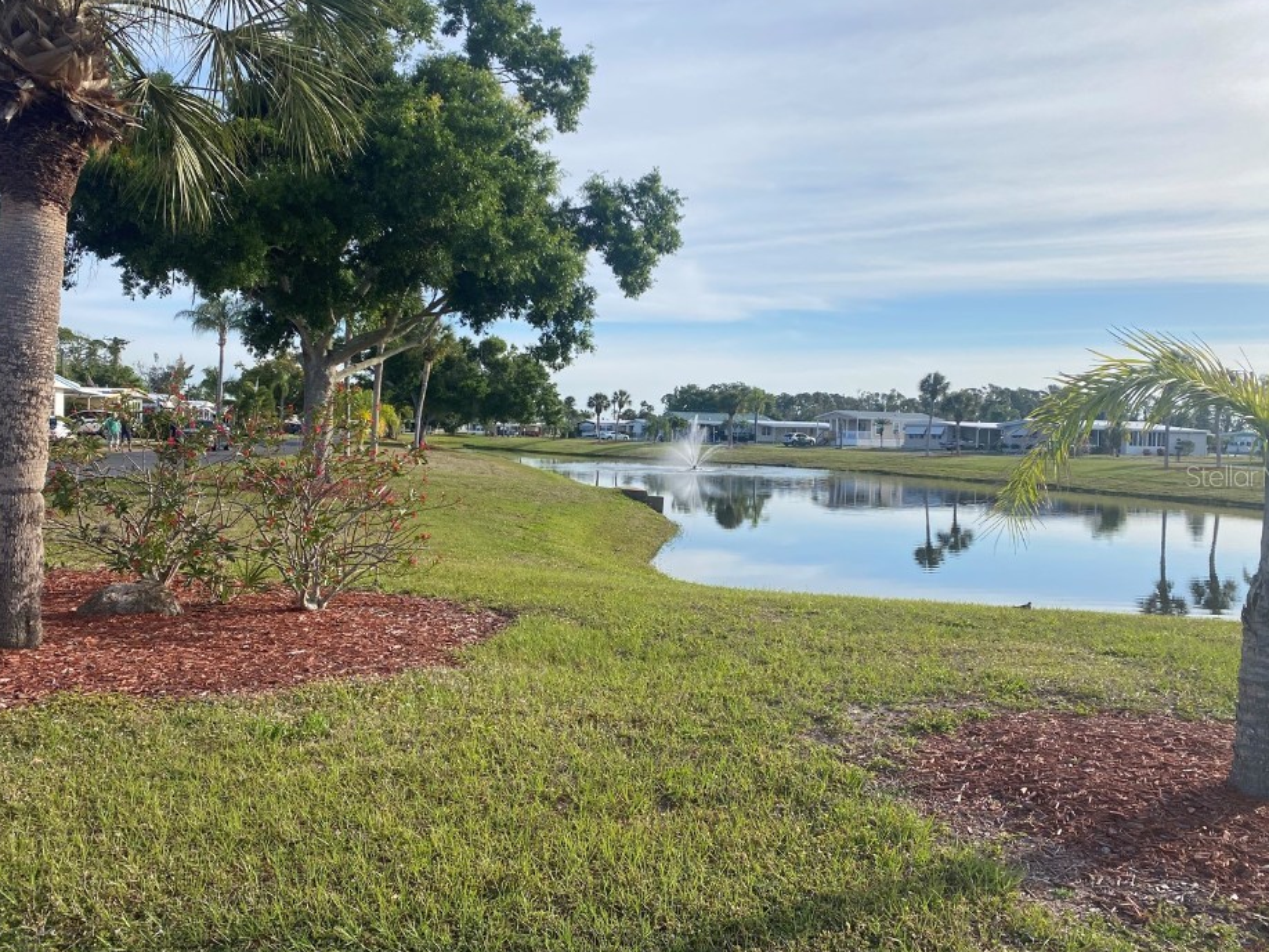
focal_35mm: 29
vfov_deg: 48.2
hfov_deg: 61.6
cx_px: 608
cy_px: 475
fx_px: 1063
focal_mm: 4.25
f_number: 1.8
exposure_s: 1/2817
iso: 32
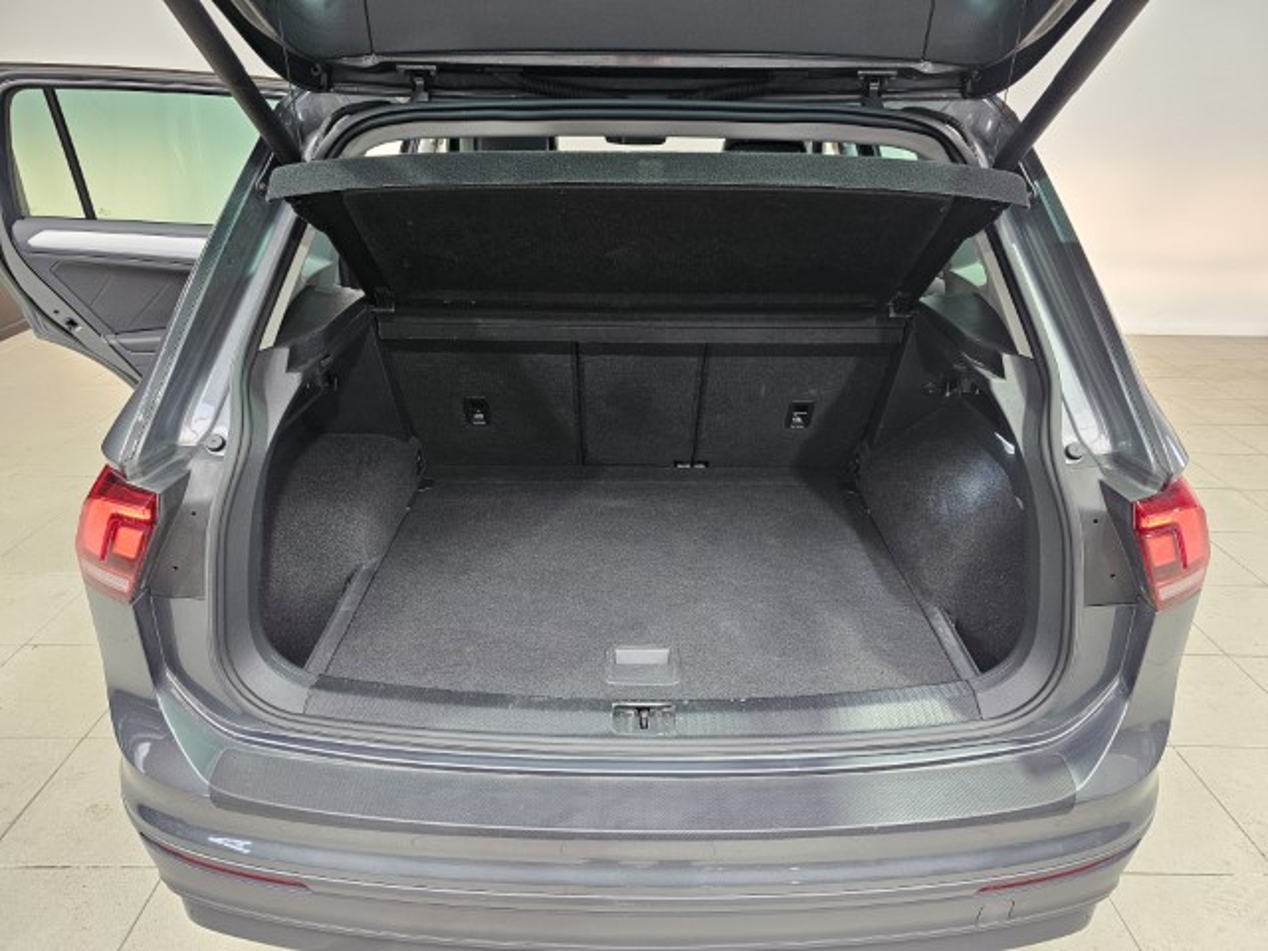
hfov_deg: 73.9
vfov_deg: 58.9
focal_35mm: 23
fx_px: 843
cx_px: 634
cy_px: 476
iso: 320
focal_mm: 6.3
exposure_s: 1/142
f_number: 1.7
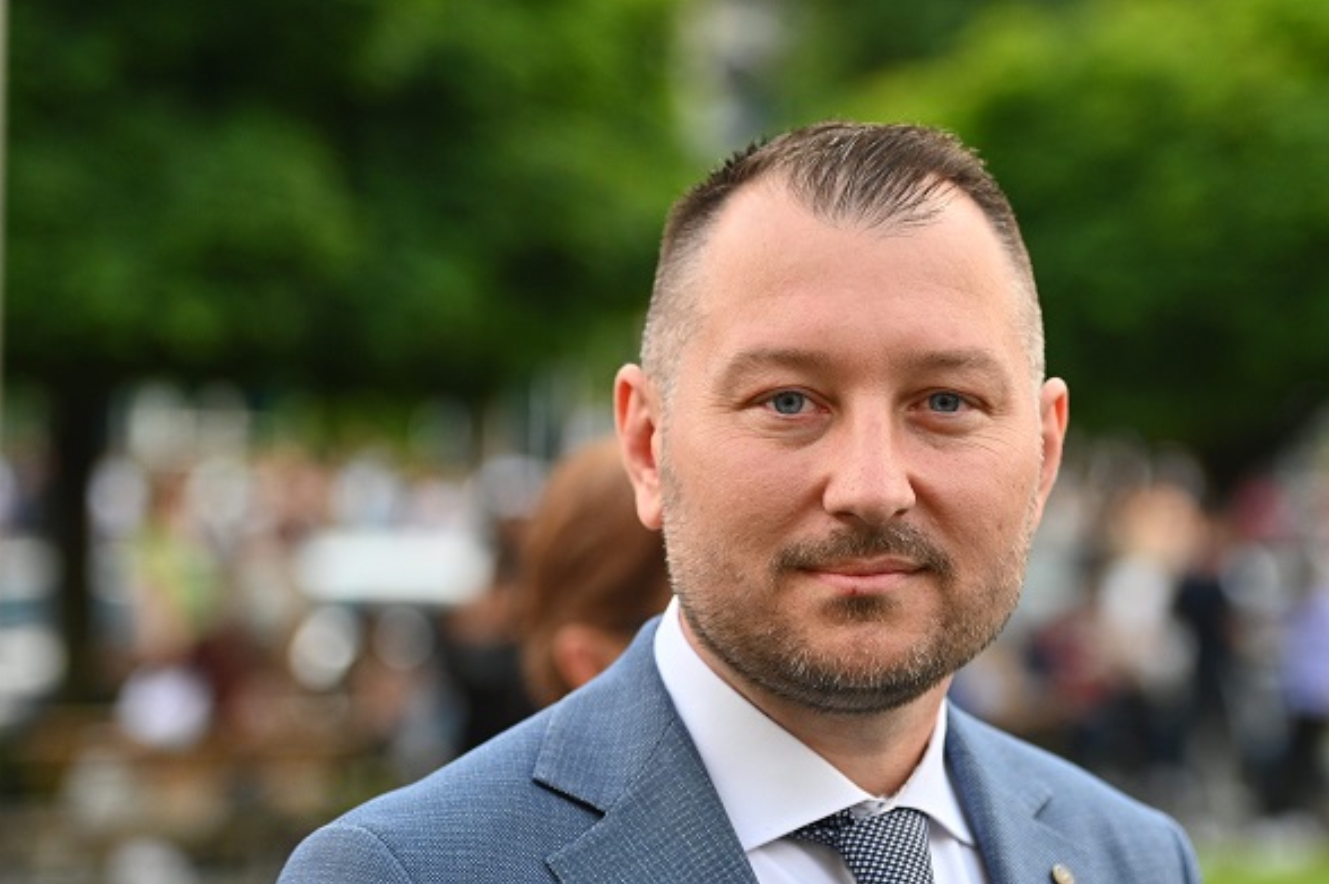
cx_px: 857
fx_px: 4316
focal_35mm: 117
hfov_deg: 17.5
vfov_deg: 11.7
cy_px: 586
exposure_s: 1/1250
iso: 800
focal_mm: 86
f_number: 2.8
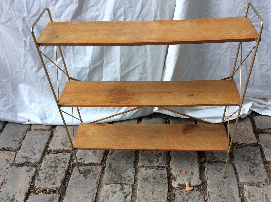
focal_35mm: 34
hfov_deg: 54.0
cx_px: 143
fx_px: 266
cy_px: 95
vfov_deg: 41.7
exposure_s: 1/207
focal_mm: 3.3
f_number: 2.4
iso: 32
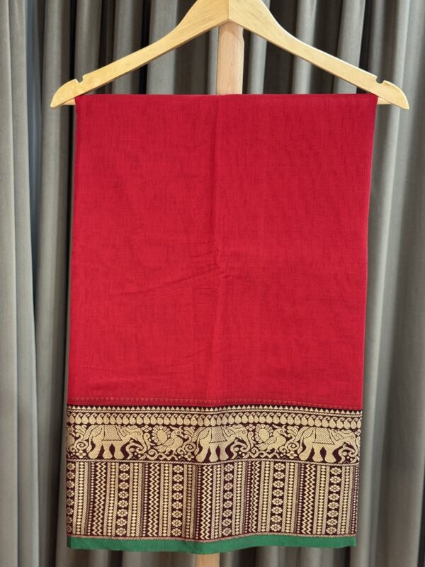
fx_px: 786
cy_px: 284
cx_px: 212
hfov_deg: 30.3
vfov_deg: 39.7
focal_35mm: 48
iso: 200
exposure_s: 1/50
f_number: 1.78
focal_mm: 6.76
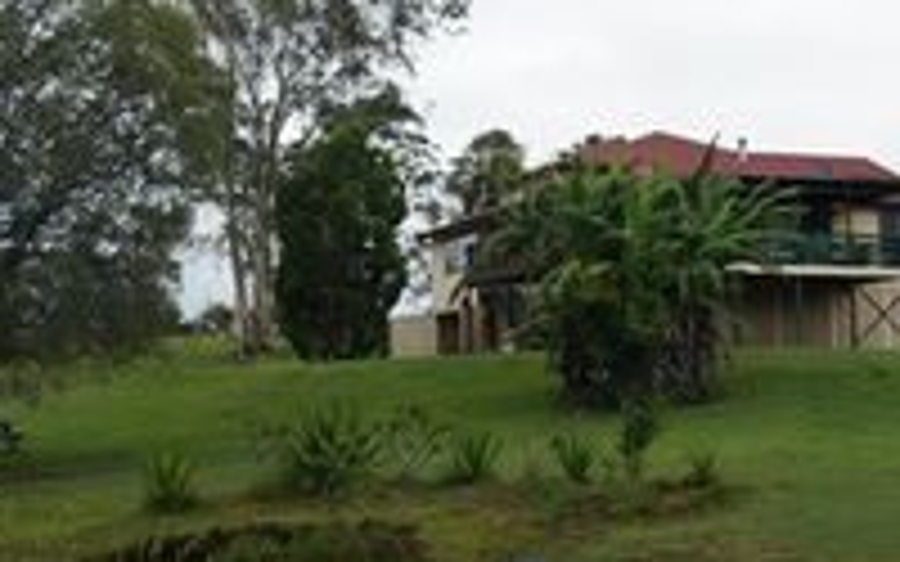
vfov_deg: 15.2
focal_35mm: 86
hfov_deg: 24.1
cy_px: 308
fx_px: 2109
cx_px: 378
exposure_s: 1/100
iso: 100
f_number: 11
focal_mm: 24
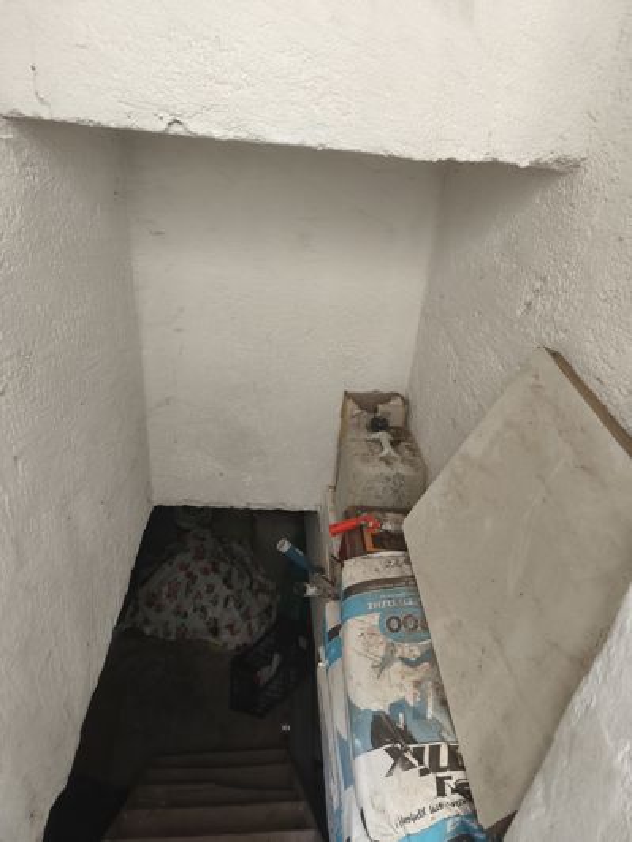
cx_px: 316
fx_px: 560
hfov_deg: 58.9
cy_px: 421
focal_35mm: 23
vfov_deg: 73.9
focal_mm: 5.35
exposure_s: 1/100
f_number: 1.7
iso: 250
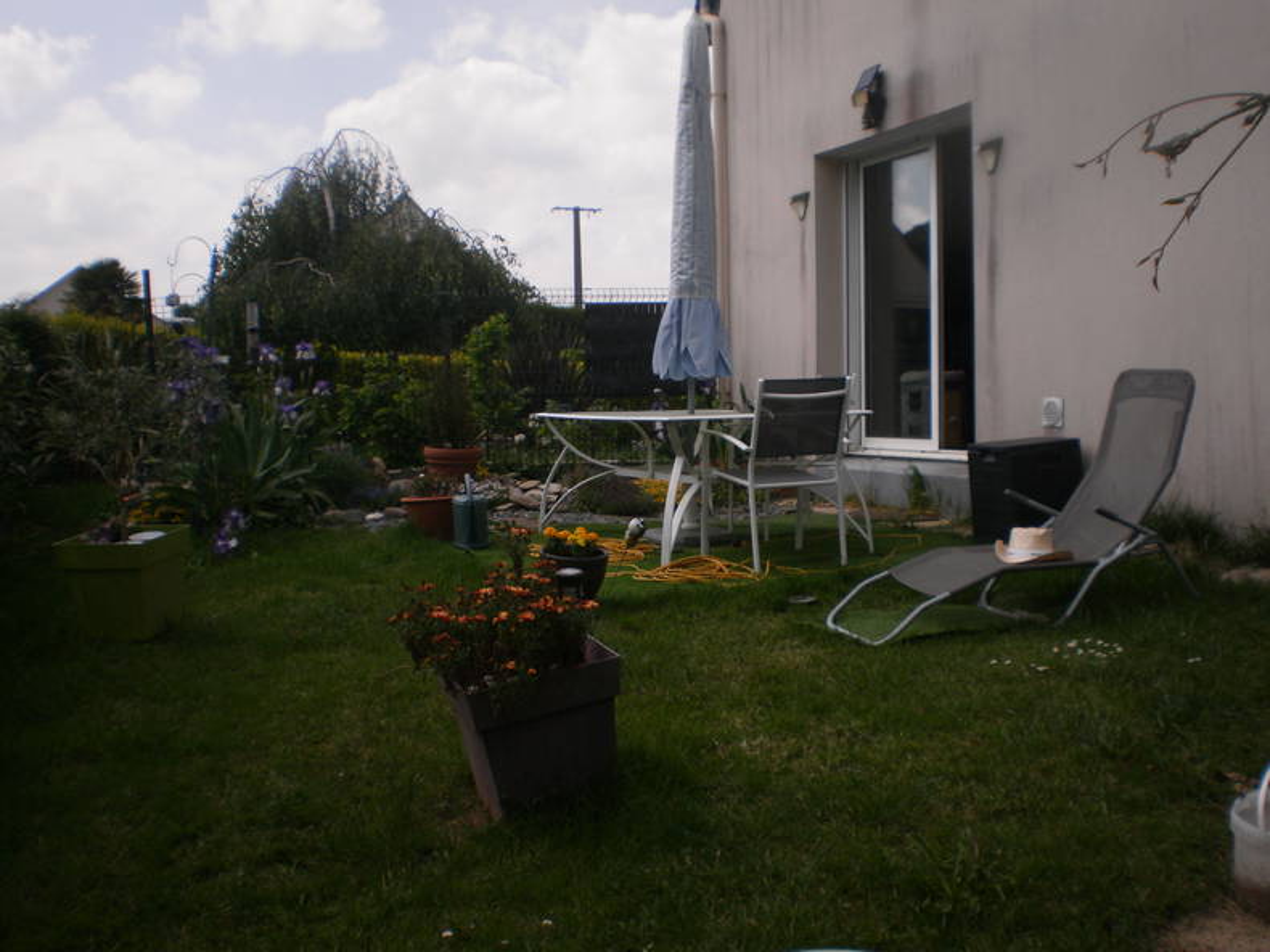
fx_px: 1320
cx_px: 635
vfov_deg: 39.6
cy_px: 476
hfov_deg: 51.4
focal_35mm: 36
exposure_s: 1/800
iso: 100
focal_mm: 6.3
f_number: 4.6
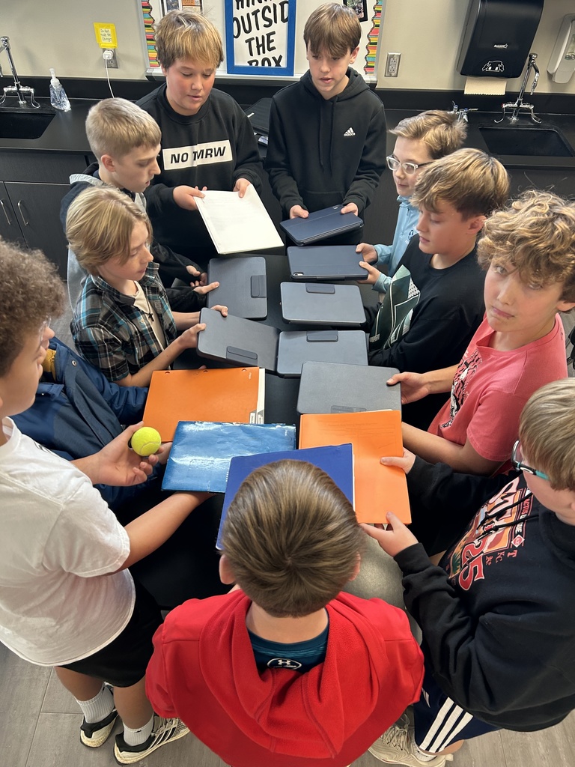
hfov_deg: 53.1
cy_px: 384
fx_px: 576
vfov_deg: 67.3
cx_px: 288
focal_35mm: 26
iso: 125
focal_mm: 5.7
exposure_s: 1/60
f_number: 1.5
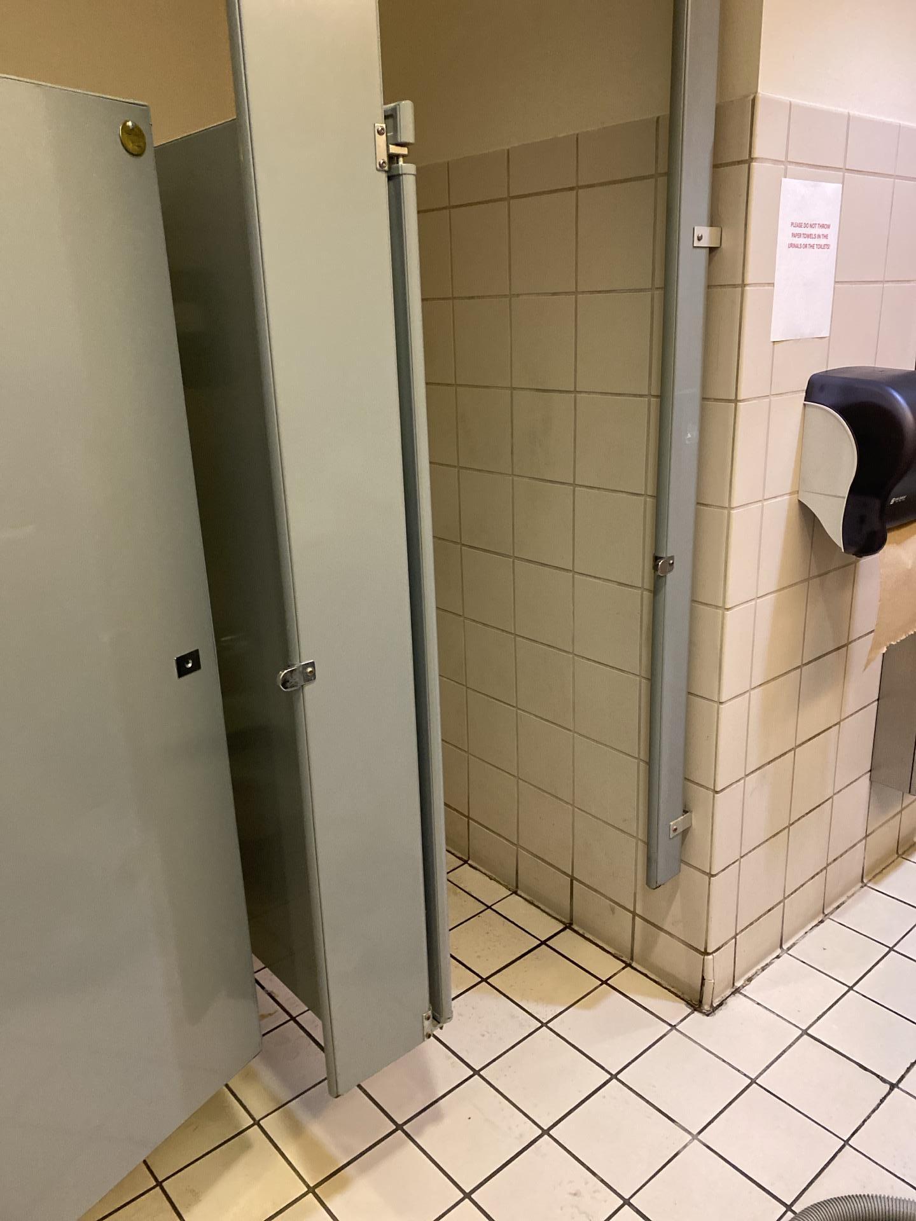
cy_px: 610
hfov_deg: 53.1
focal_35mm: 26
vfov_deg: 67.3
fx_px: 917
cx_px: 458
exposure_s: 1/60
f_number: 1.8
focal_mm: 4.25
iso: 400
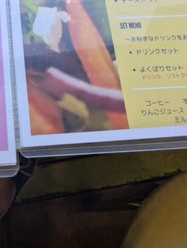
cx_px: 16
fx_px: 395
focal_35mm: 55
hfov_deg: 25.7
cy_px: 4
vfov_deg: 32.3
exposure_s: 1/100
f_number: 1.89
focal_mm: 5.43
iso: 70
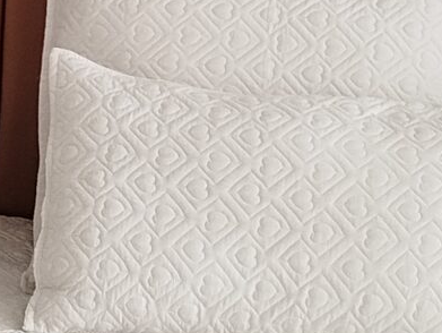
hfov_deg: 12.3
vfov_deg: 9.4
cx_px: -84
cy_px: -50
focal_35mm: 157
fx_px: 2007
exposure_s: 1/33
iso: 250
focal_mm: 5.31
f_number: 1.7
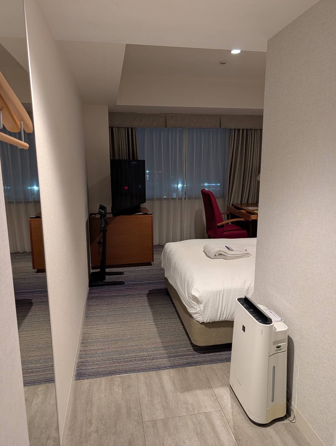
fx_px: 310
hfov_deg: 56.9
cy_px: 223
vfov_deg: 71.5
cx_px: 168
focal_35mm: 24
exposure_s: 1/52.8
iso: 413
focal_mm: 6.9
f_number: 1.68
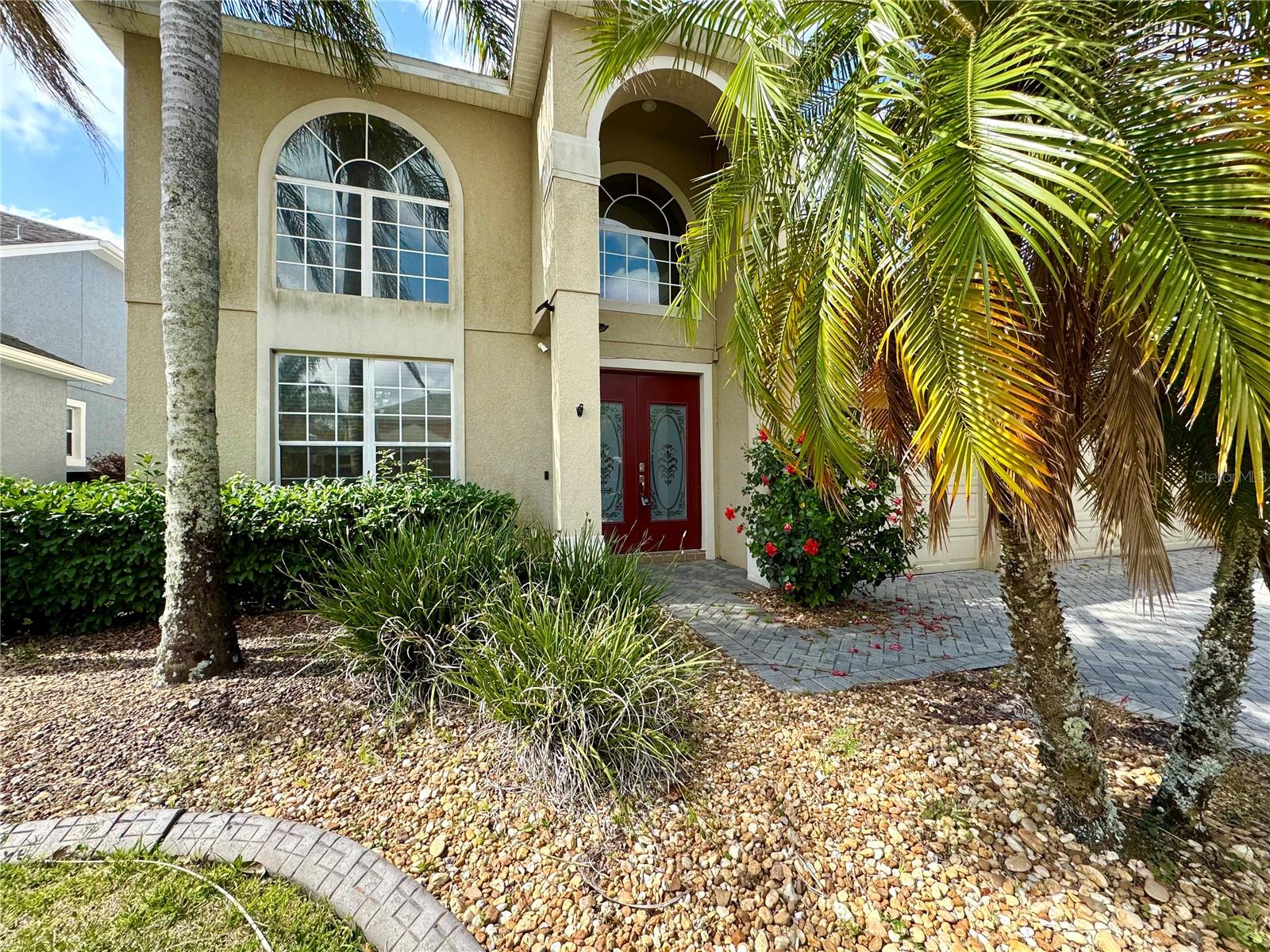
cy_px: 476
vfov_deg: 85.7
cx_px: 635
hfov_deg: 102.1
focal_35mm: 14
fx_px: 514
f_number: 2.2
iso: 40
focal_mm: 2.22
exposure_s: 1/533
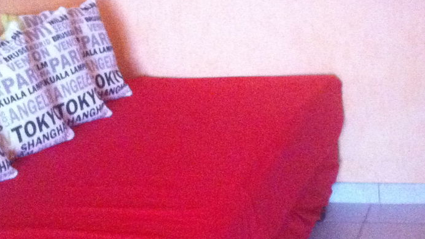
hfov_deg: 24.0
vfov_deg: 13.7
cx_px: 300
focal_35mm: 88
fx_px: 992
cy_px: 130
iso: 800
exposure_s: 1/15
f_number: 2.8
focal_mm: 3.85
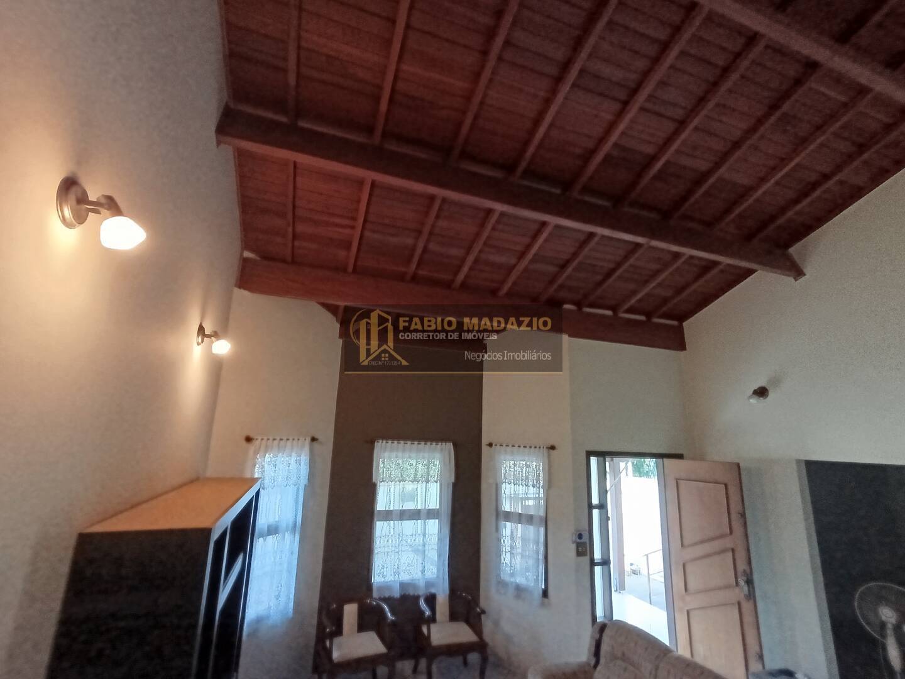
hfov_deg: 94.5
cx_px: 452
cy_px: 340
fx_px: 418
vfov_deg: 78.1
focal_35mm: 16
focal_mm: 1.65
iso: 400
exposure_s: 1/40
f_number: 2.2
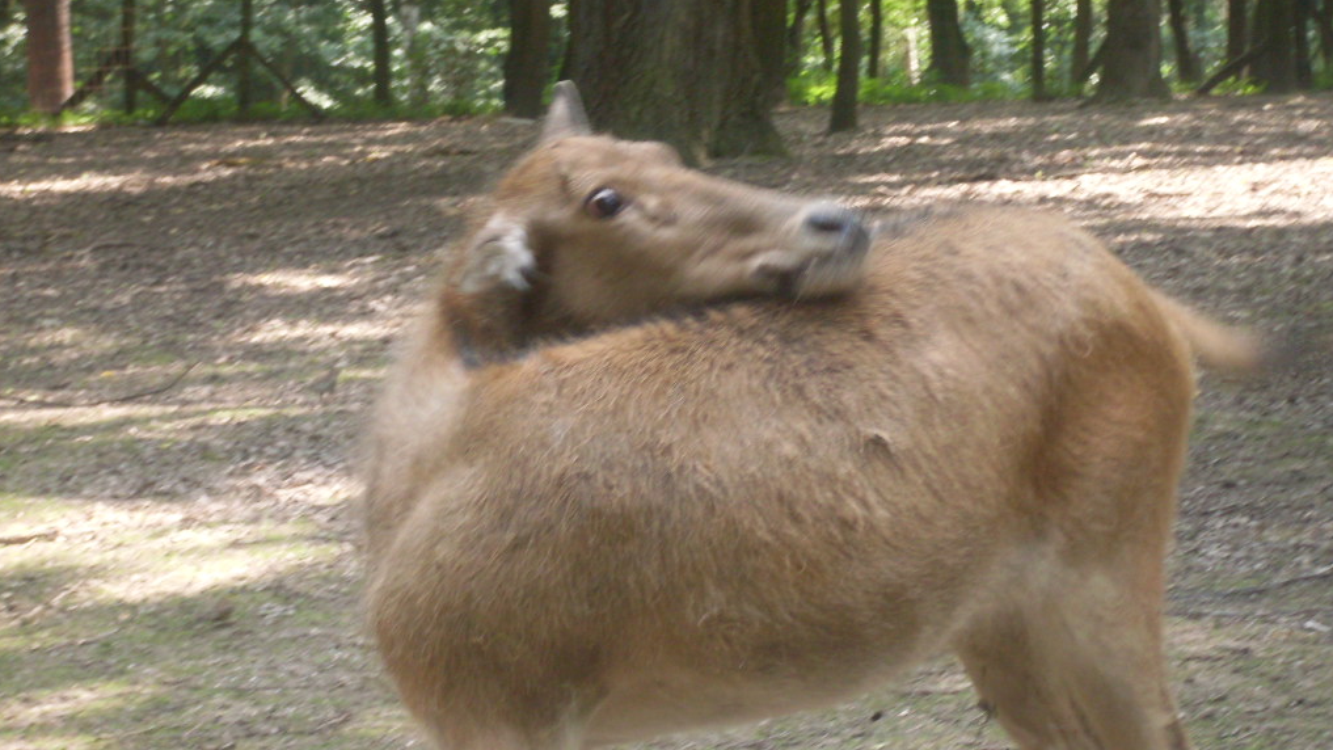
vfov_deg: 9.7
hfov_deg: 17.2
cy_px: 488
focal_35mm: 125
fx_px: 4418
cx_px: 665
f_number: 5.2
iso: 200
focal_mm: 18.9
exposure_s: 1/60
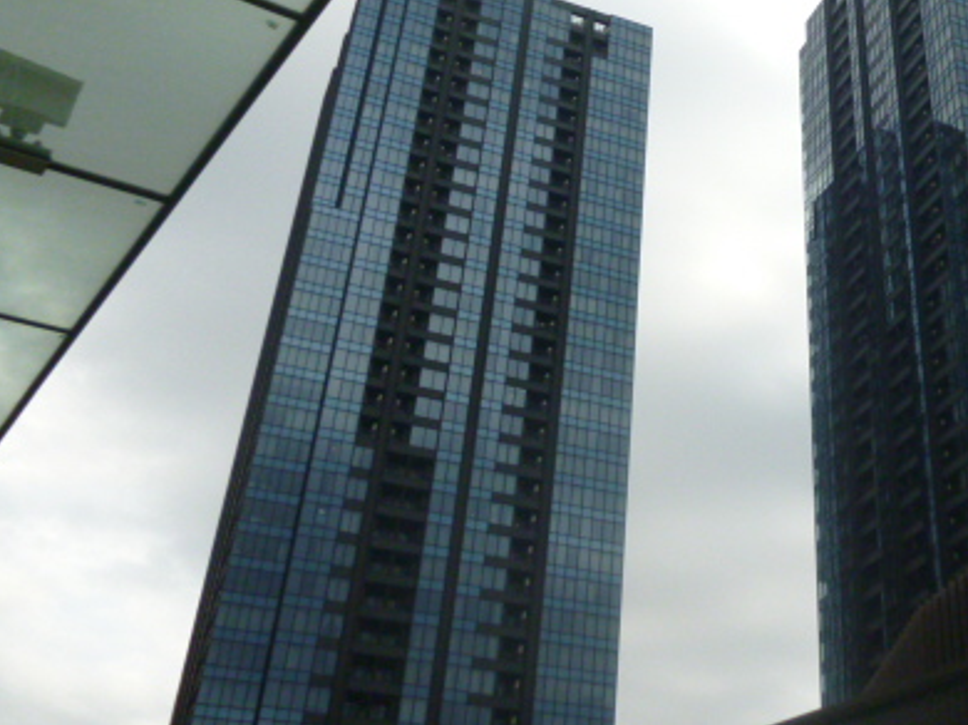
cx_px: 782
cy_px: 191
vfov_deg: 31.0
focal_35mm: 46
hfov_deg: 39.5
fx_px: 1286
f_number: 9
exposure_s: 1/640
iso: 400
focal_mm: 5
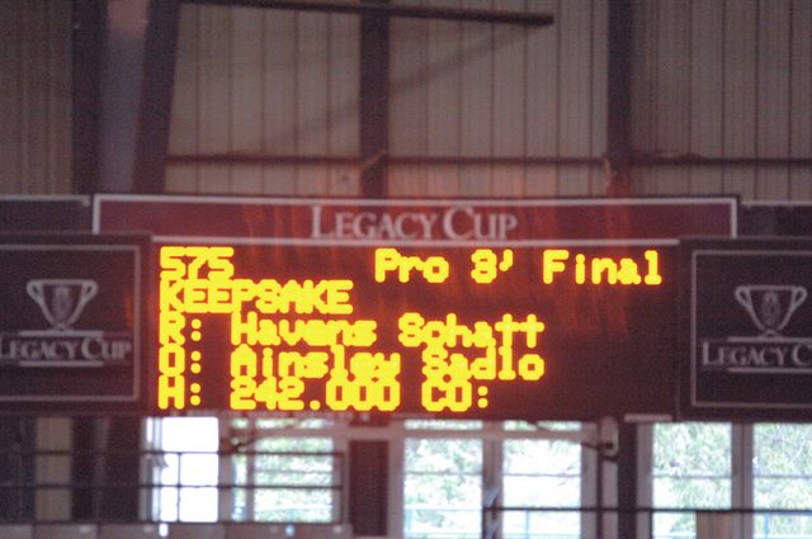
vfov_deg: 4.6
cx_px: 406
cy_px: 270
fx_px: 6758
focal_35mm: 300
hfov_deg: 6.9
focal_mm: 200
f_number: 2.8
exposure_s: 1/320
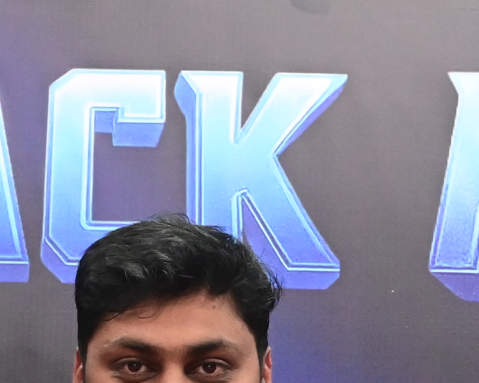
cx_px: 491
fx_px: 3431
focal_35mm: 242
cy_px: 643
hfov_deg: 7.9
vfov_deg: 6.3
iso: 6400
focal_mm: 48
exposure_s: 1/125
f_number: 7.1
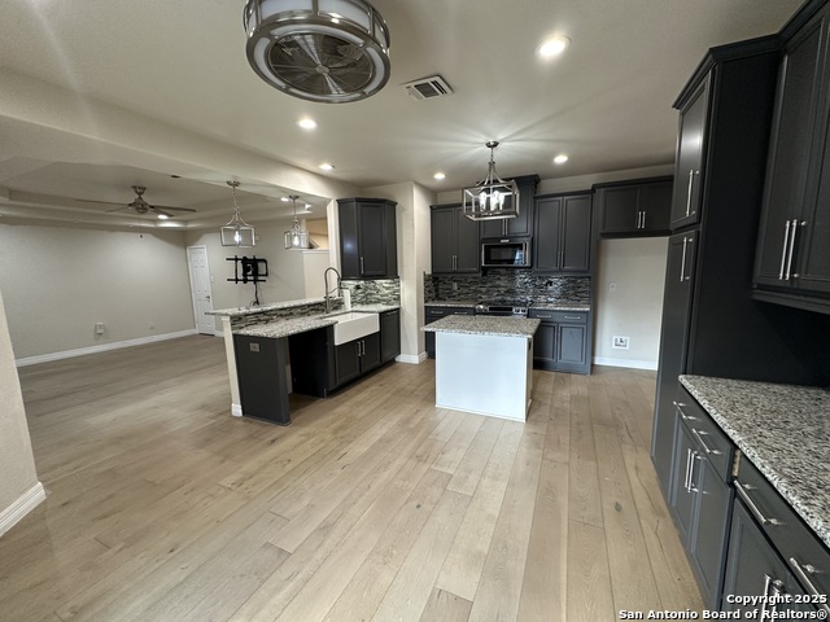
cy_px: 311
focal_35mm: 14
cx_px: 415
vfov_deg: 85.7
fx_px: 336
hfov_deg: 102.1
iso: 200
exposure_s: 1/60
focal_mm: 2.22
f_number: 2.2
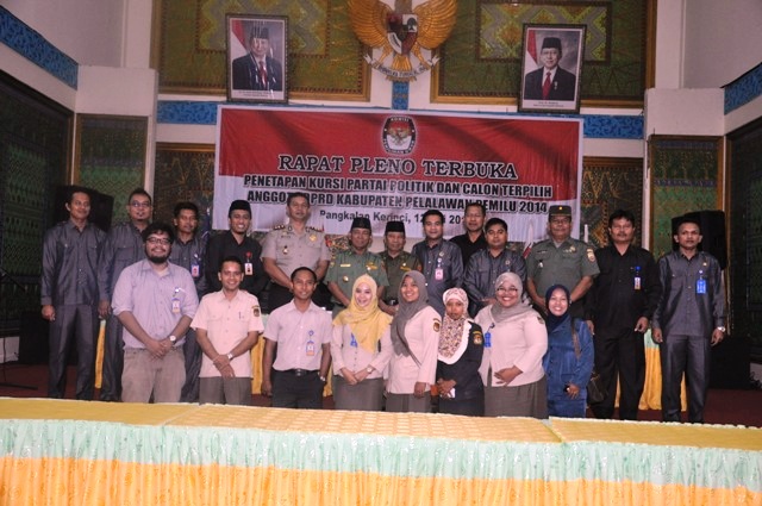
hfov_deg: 51.3
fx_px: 793
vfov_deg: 35.4
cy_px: 253
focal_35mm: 38
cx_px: 381
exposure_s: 1/60
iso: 800
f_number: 4
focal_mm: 25
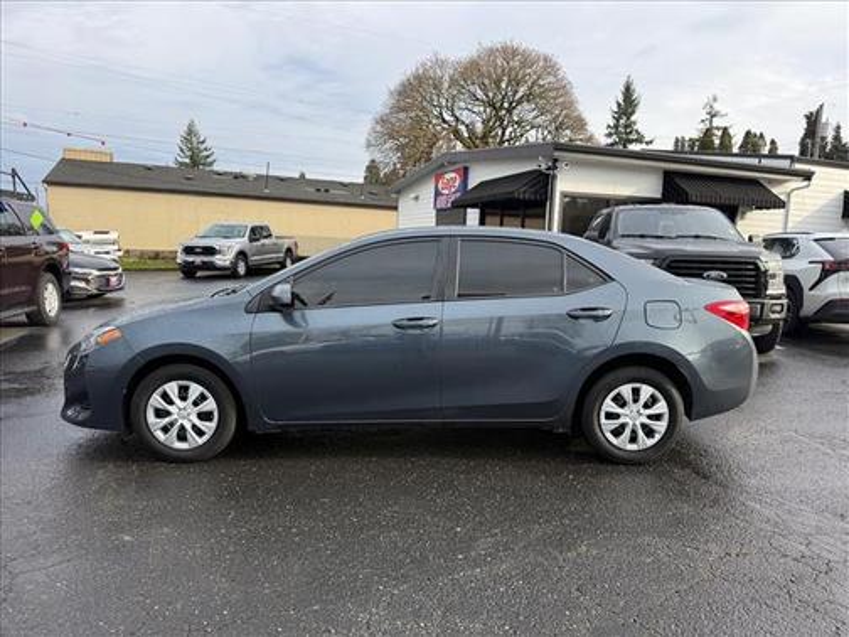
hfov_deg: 71.6
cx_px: 424
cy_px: 318
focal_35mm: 24
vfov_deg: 56.8
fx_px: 589
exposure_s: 1/1464
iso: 100
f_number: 1.78
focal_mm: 6.76
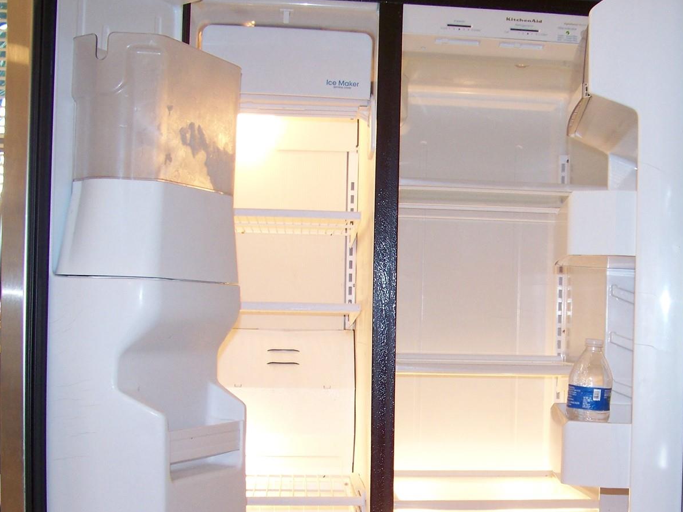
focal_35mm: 57
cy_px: 382
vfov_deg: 25.4
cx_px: 487
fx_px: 1124
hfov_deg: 33.3
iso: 100
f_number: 2.8
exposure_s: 1/30
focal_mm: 5.85
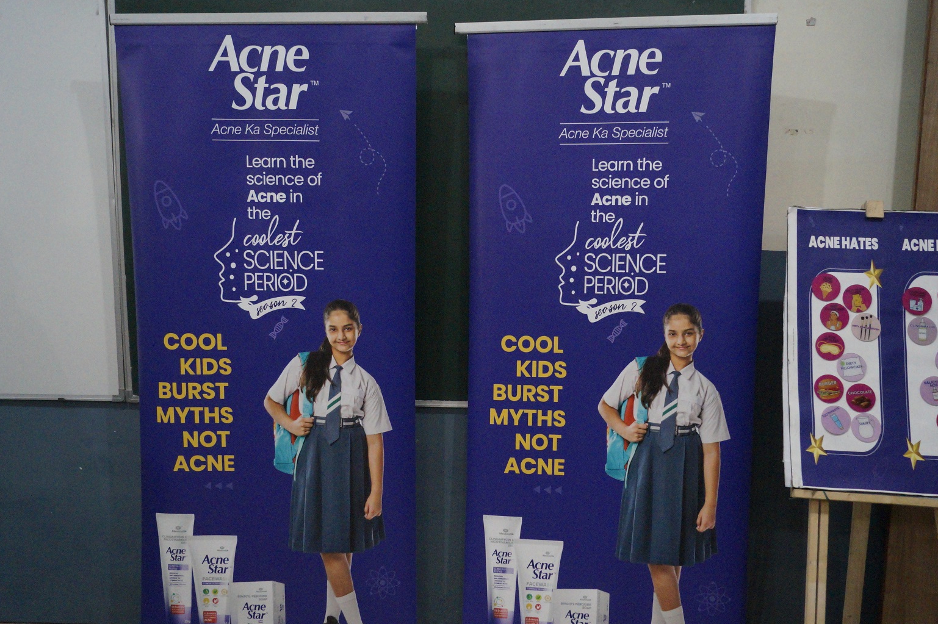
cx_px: 508
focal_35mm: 34
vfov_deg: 38.8
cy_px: 314
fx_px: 885
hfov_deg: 55.8
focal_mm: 18
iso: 3200
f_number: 3.5
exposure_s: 1/160
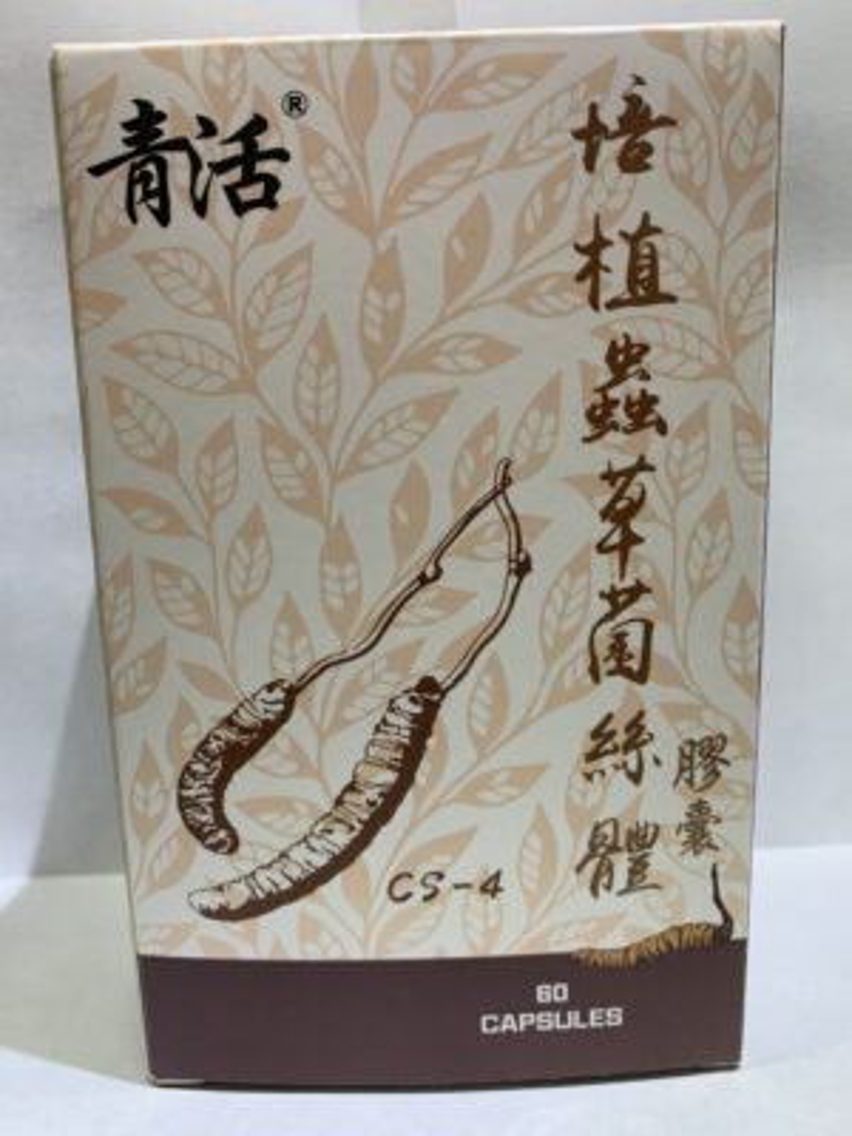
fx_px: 853
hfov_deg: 53.1
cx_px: 426
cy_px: 568
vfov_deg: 67.3
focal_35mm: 26
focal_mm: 4.25
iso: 80
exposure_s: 1/100
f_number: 1.8
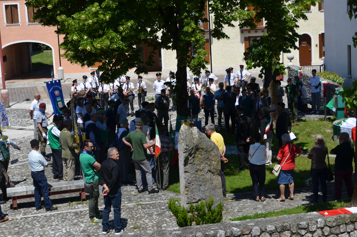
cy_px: 118
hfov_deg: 29.9
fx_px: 668
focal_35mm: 68
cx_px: 178
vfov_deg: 20.1
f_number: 8
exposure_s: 1/250
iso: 100
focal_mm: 45
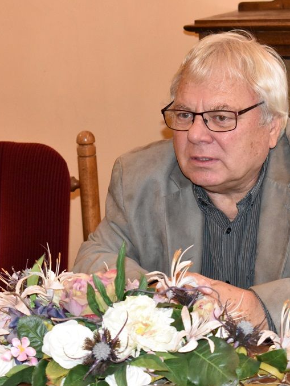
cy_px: 192
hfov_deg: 12.4
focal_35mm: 120
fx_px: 1338
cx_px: 141
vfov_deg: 16.5
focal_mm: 55
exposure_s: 1/100
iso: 4000
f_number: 5.6
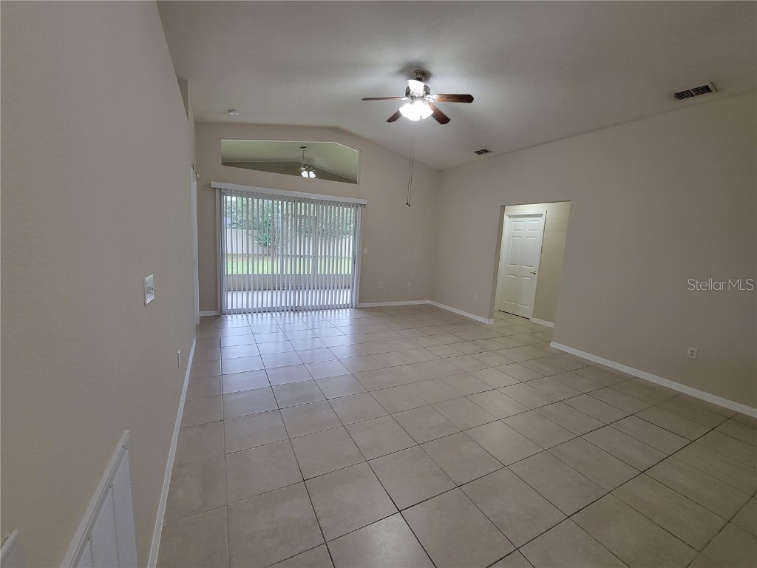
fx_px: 284
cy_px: 284
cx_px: 378
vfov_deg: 89.9
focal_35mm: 13
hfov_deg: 106.2
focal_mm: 2.2
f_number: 2.2
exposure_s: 1/60
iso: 200
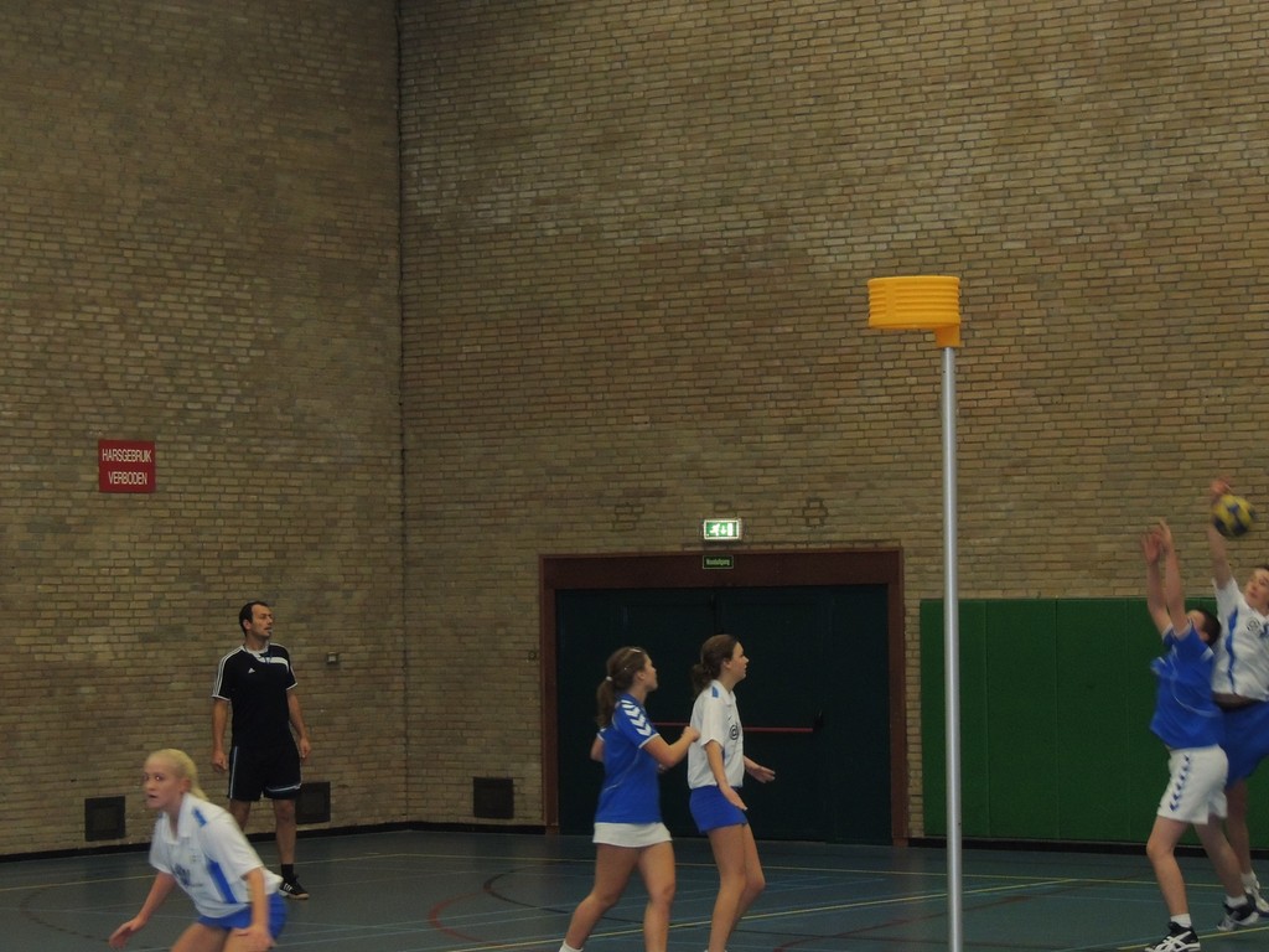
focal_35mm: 105
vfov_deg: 14.1
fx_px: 3849
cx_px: 634
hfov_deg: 18.7
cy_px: 476
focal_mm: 18.7
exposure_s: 1/60
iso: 800
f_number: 4.2
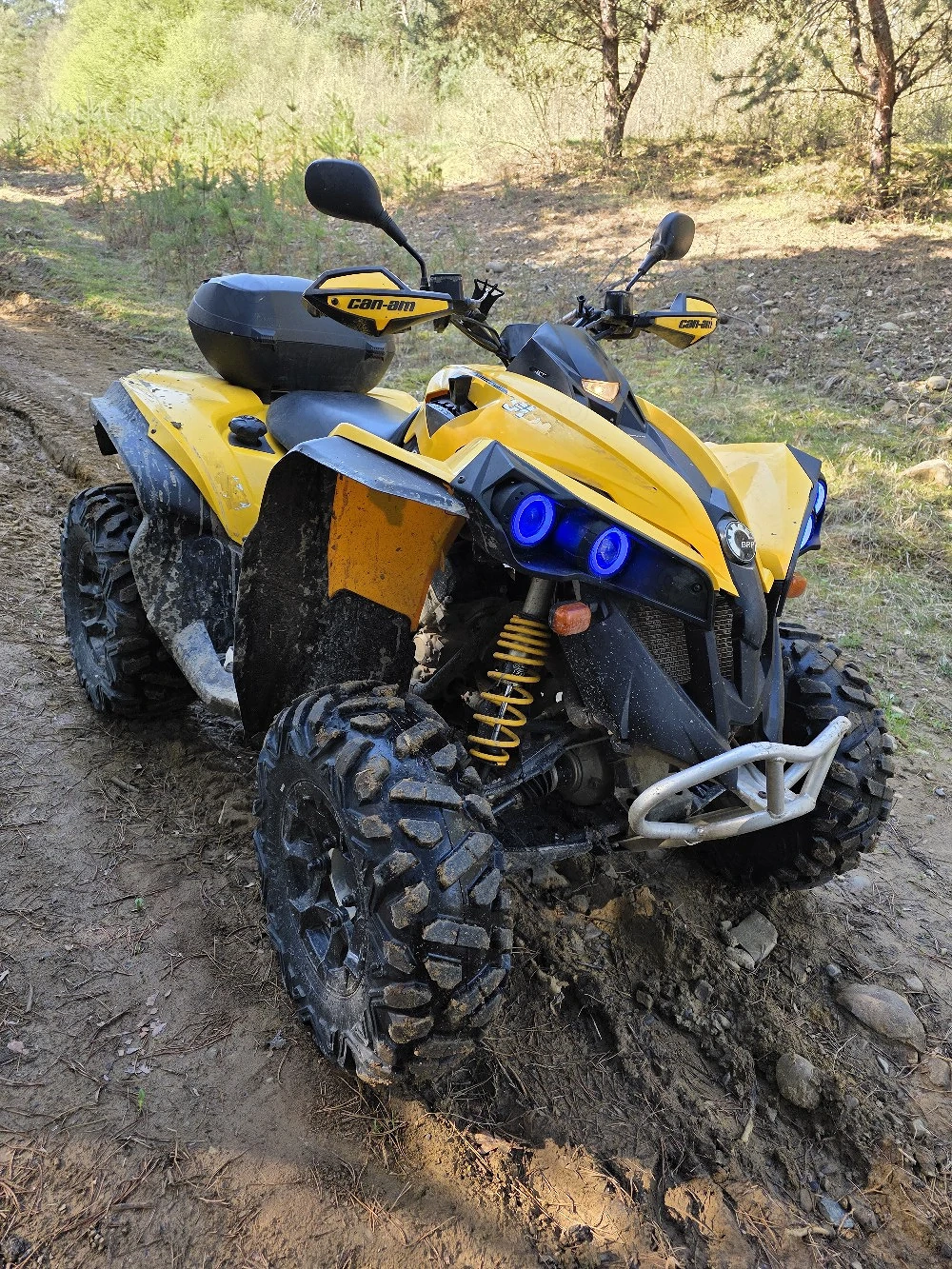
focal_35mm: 23
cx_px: 476
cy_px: 634
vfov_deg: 73.9
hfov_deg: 58.9
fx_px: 843
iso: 40
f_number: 1.7
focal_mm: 6.3
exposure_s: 1/182
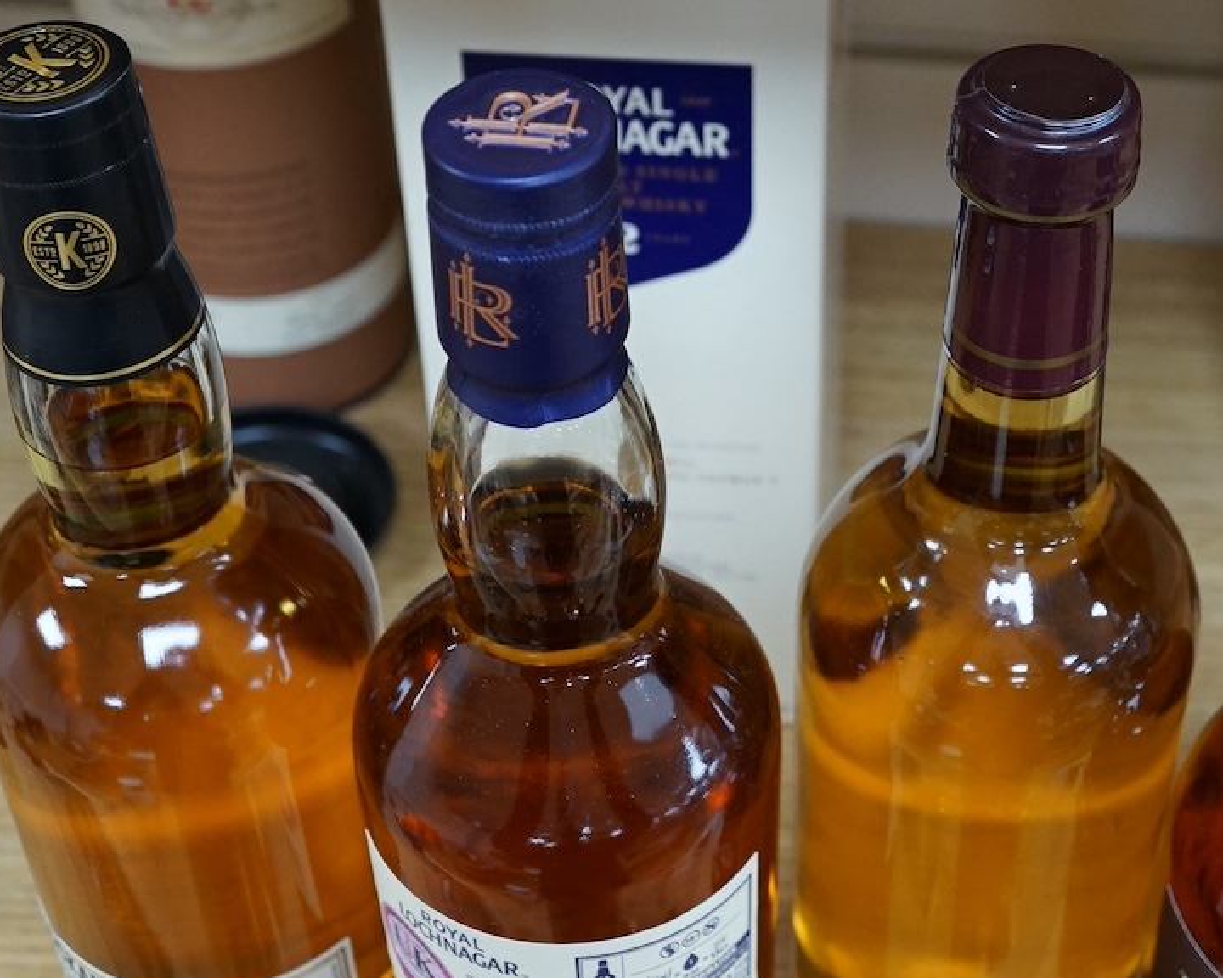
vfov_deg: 23.1
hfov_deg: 28.6
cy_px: 363
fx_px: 2389
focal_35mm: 66
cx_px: 799
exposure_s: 1/80
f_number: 5
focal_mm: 30
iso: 1600
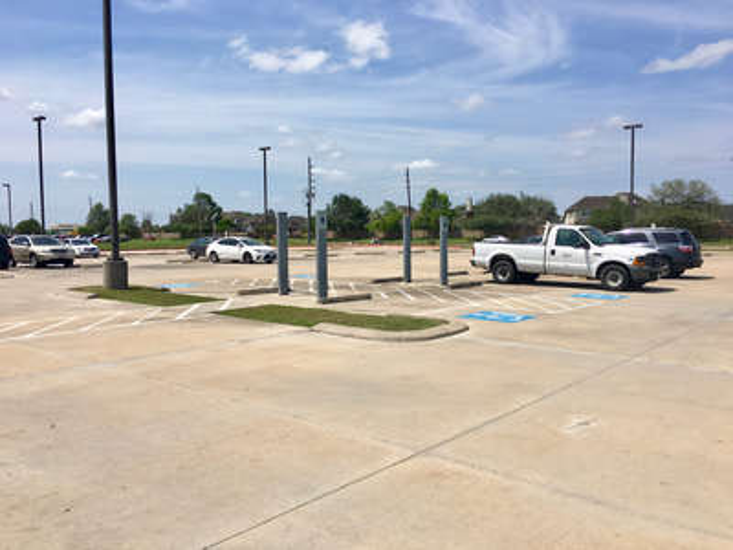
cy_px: 275
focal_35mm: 29
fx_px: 614
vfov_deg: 48.2
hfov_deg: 61.7
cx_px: 366
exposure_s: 1/3077
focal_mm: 4.15
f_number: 2.2
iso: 25
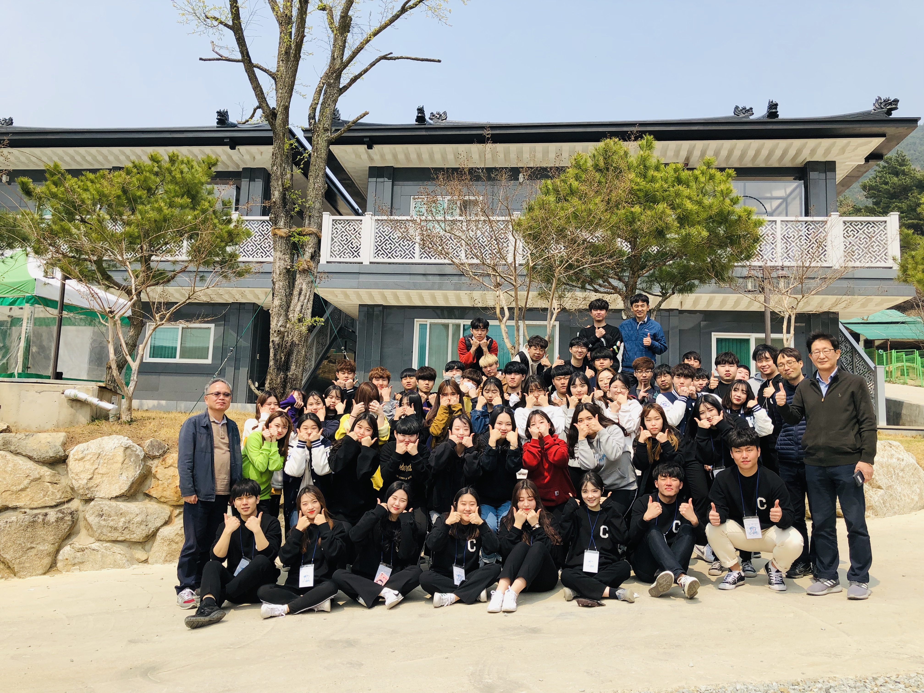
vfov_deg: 49.7
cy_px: 346
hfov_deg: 63.4
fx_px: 747
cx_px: 462
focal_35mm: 28
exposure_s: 1/1412
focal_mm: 3.99
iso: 20
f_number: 1.8
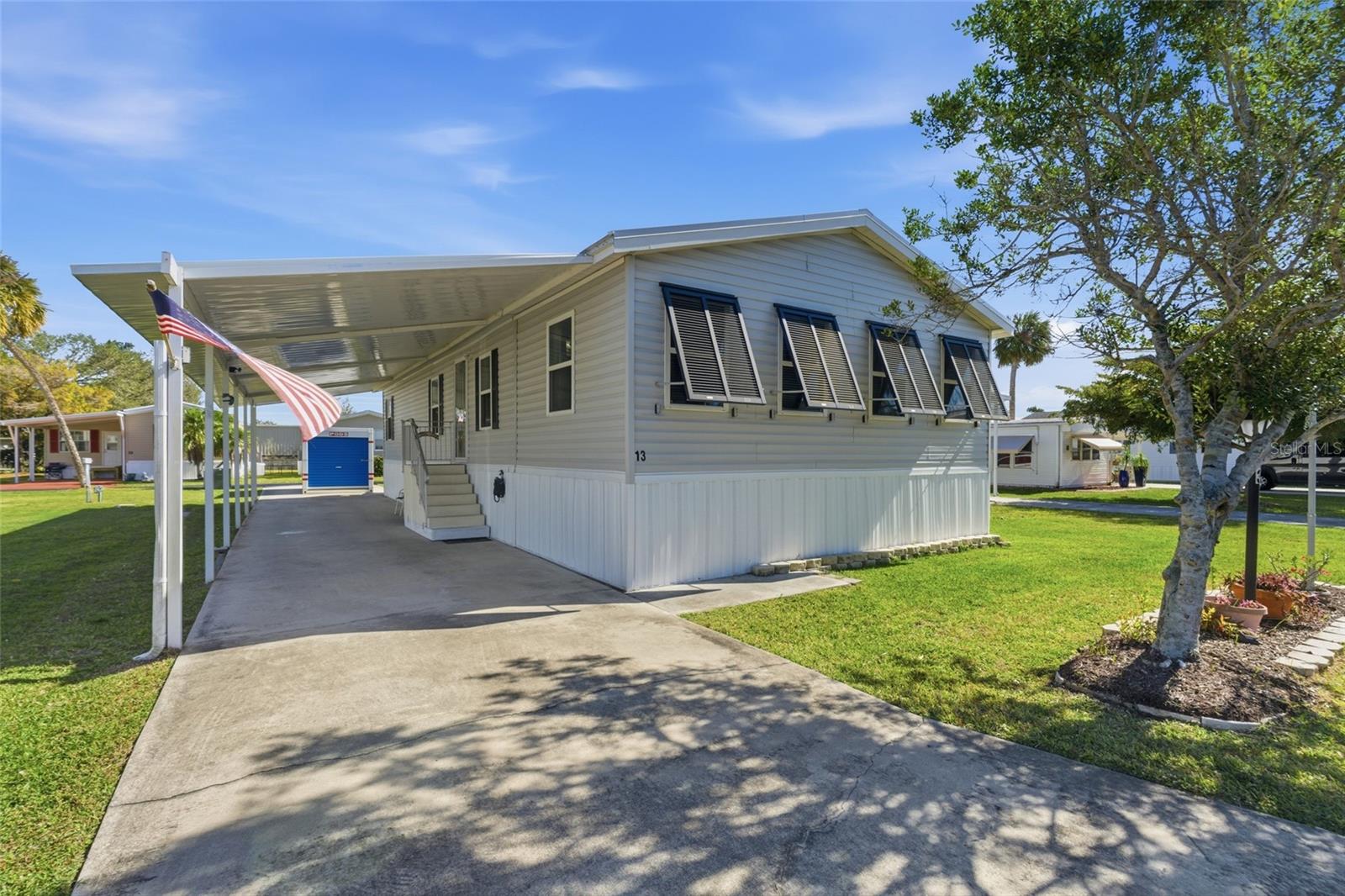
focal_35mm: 16
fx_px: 598
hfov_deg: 96.7
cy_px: 448
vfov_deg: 73.7
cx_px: 672
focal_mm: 16
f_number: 9
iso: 400
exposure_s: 1/3200
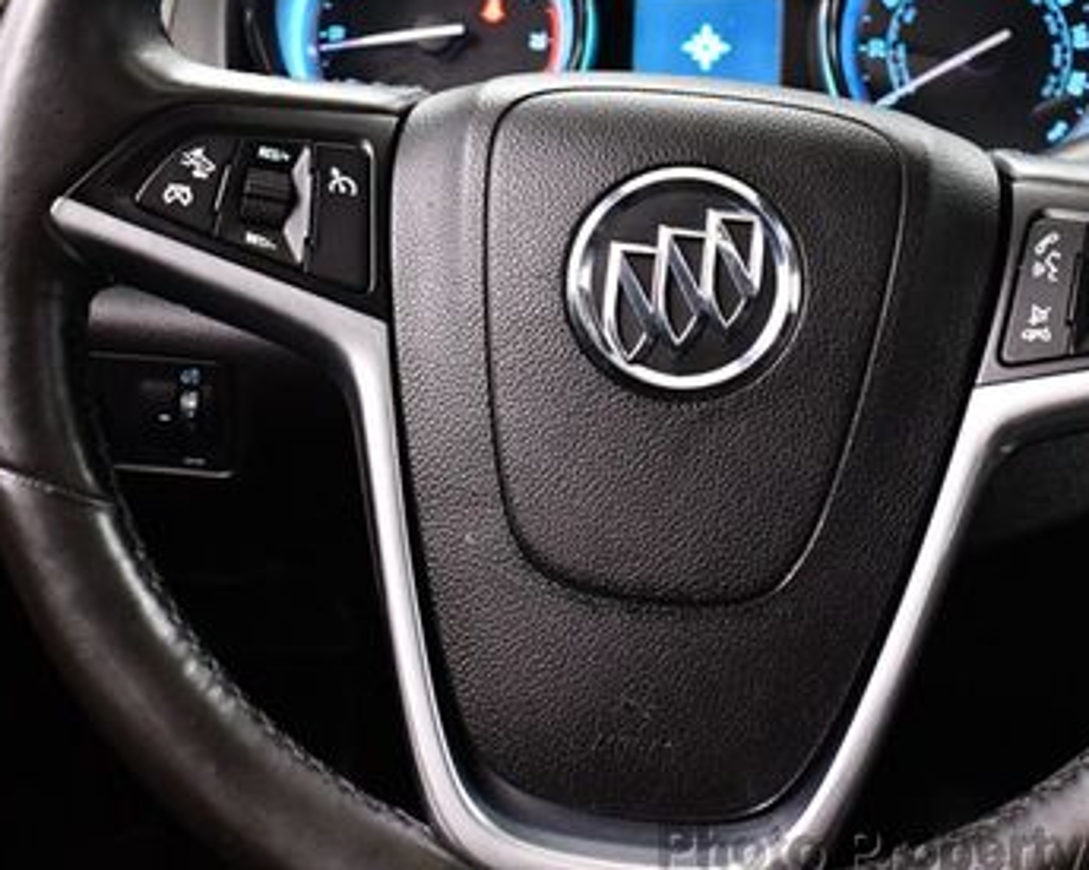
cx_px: 620
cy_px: 234
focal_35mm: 63
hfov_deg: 30.0
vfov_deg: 24.0
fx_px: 2030
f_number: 3.5
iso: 3200
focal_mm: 18
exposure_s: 1/80
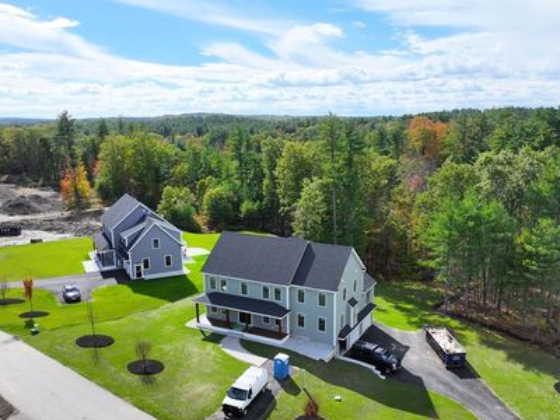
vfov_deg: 46.7
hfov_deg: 59.7
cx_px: 318
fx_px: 485
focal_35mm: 30
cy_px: 240
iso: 300
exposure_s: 1/3200
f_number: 2.8
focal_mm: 12.29
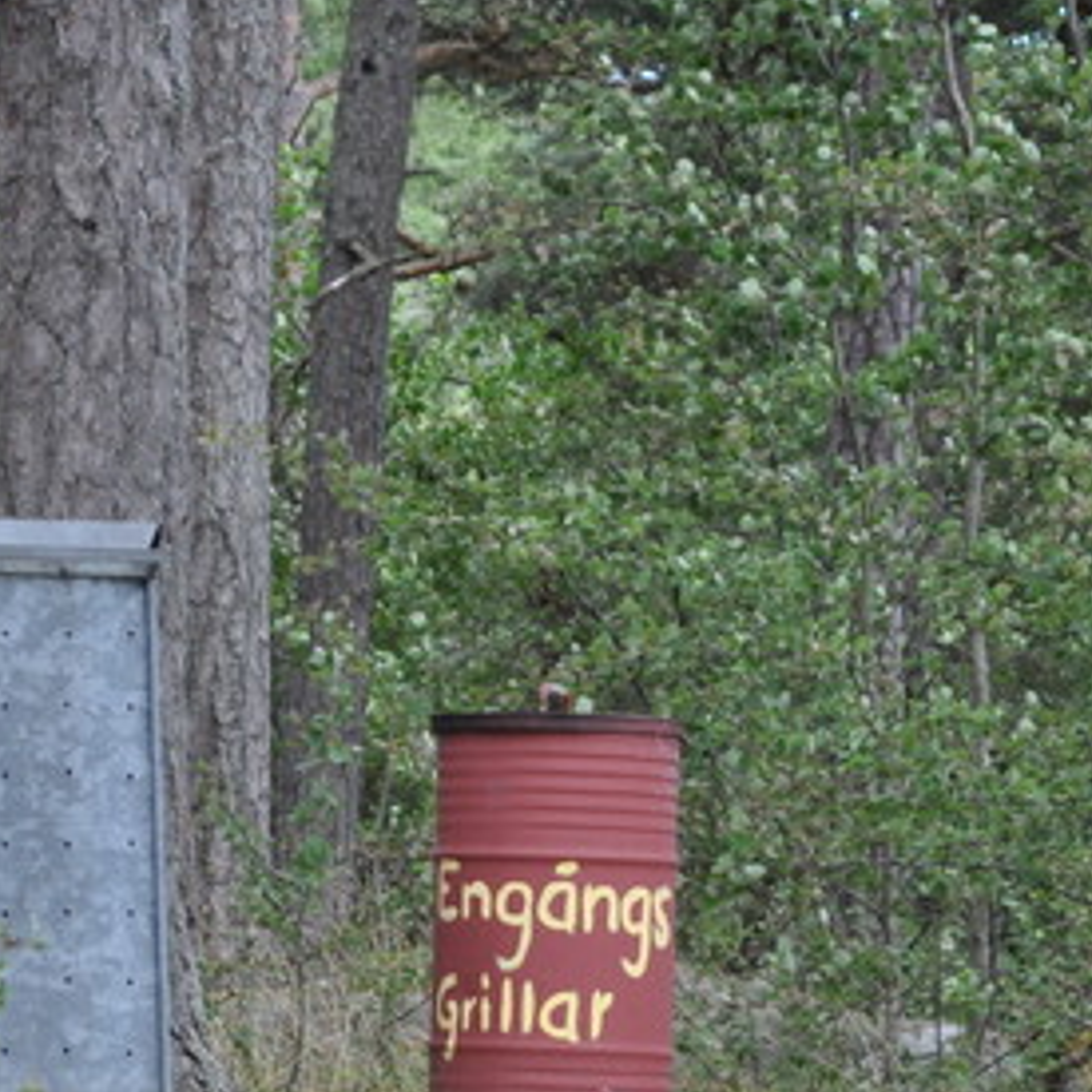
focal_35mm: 244
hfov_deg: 7.2
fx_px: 8726
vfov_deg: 7.2
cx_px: 334
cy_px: 838
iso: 500
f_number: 5.6
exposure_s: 1/250
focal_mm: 55
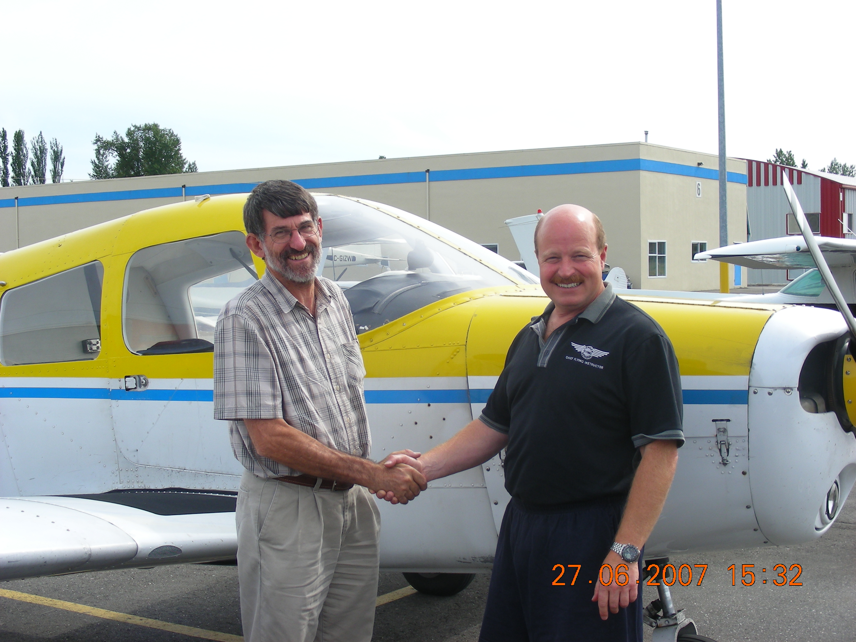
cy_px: 321
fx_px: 1311
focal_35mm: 53
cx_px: 428
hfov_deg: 36.2
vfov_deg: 27.5
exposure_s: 1/313
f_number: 4
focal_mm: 8.8
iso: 50
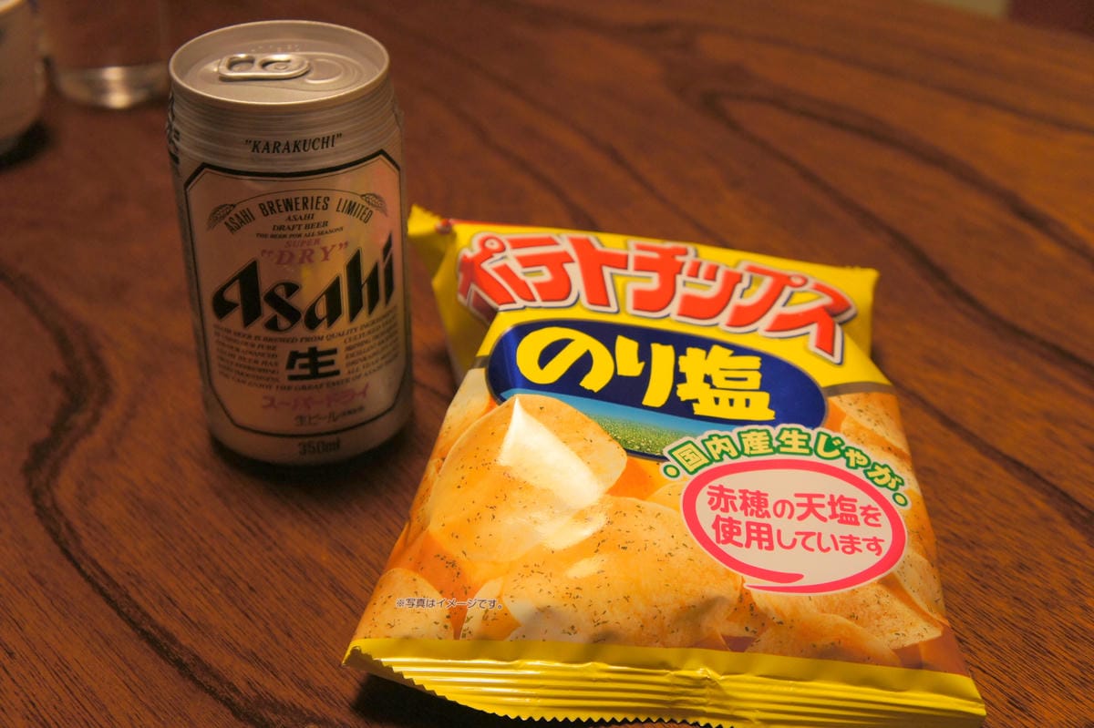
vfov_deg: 29.2
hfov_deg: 42.8
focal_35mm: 46
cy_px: 364
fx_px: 1397
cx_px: 547
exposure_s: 1/50
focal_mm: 31
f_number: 4.5
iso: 800
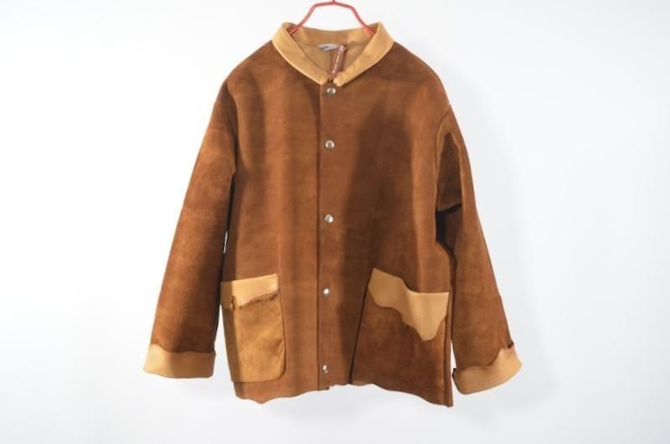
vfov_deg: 22.5
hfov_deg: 33.5
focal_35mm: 60
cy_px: 222
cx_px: 335
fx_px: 1114
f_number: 3.5
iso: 800
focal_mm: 40
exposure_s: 1/50
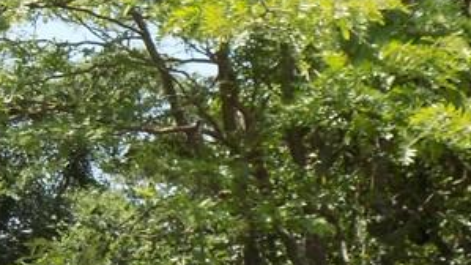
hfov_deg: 17.4
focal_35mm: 112
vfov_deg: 10.6
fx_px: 1398
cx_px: -210
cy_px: 334
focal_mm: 5.3
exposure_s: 1/400
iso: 80
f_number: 3.3
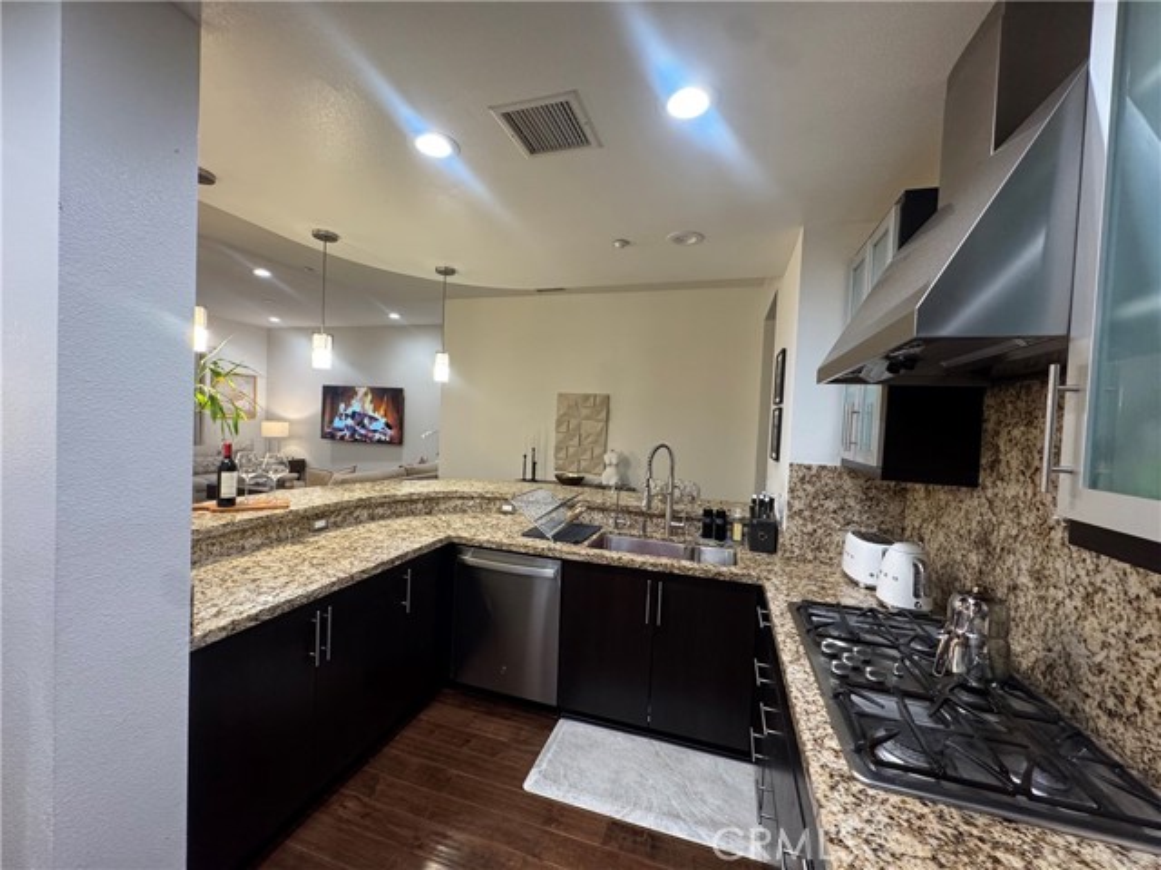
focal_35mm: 14
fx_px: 470
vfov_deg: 85.7
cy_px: 435
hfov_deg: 102.1
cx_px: 580
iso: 250
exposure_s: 1/60
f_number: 2.2
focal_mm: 2.22
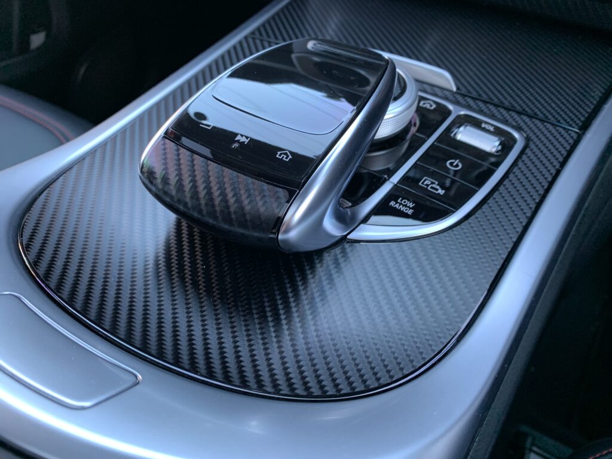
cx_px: 306
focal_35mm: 26
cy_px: 230
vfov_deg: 53.1
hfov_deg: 67.3
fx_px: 460
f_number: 1.8
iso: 100
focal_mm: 4.25
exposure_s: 1/60
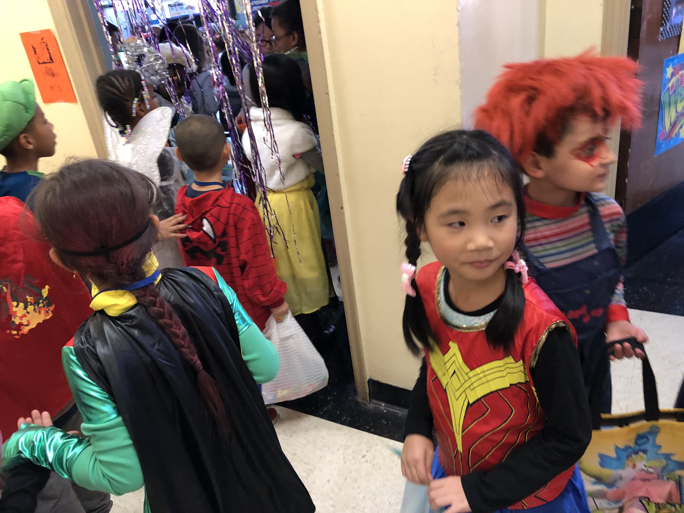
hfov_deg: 61.7
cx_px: 342
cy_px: 256
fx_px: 573
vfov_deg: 48.2
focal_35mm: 29
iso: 320
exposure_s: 1/60
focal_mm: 3.99
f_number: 1.8
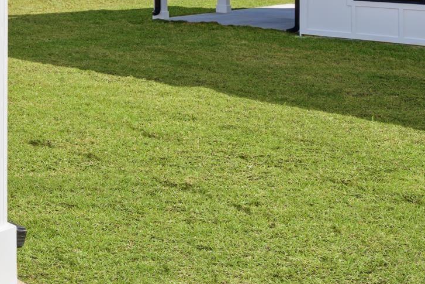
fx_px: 649
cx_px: -190
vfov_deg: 22.7
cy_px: -57
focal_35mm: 55
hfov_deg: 27.1
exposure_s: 1/50
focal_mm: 16
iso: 100
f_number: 9
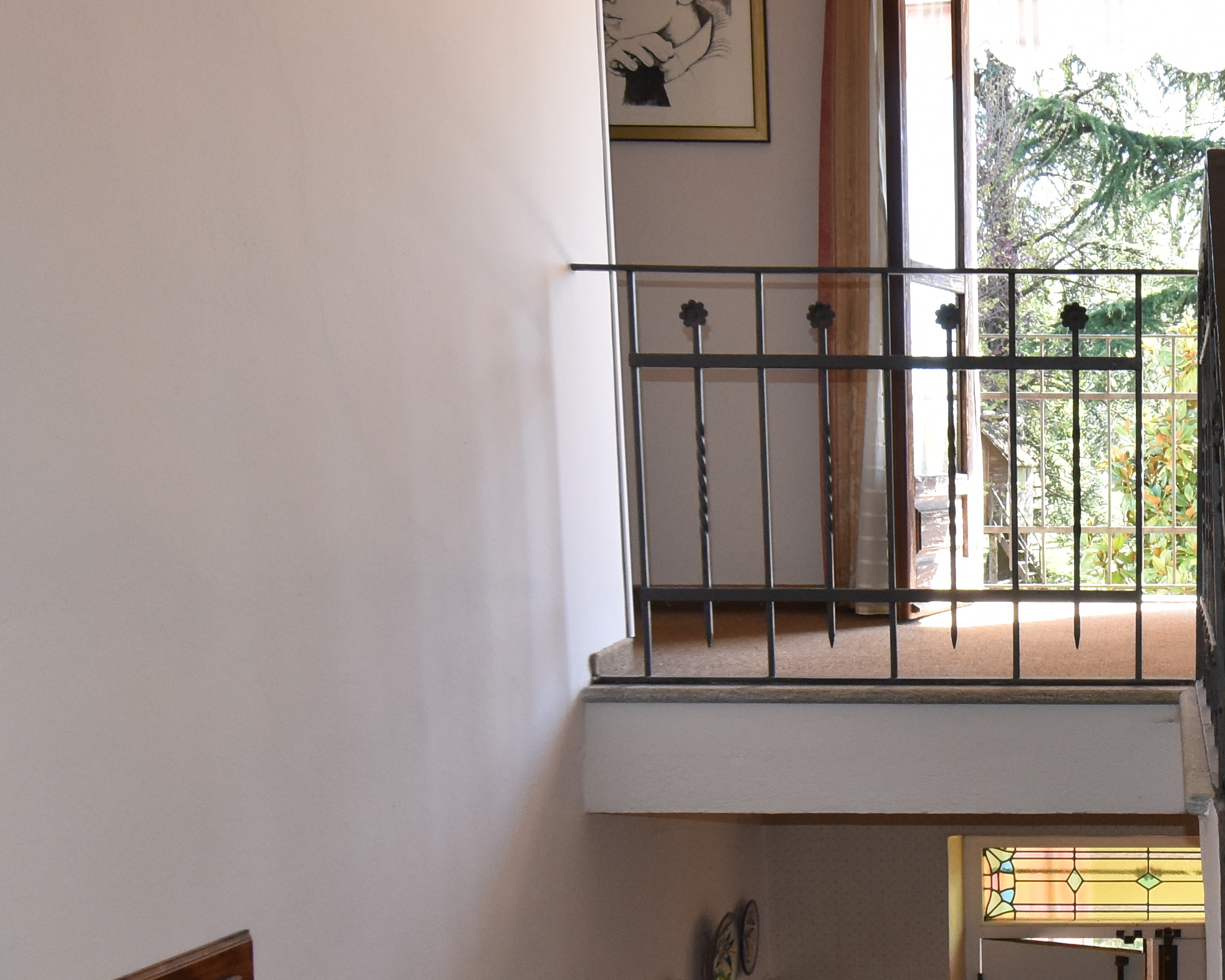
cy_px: 682
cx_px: 1181
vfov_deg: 34.4
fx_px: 1559
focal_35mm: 43
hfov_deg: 38.8
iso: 720
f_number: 5.6
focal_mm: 10
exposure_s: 1/125
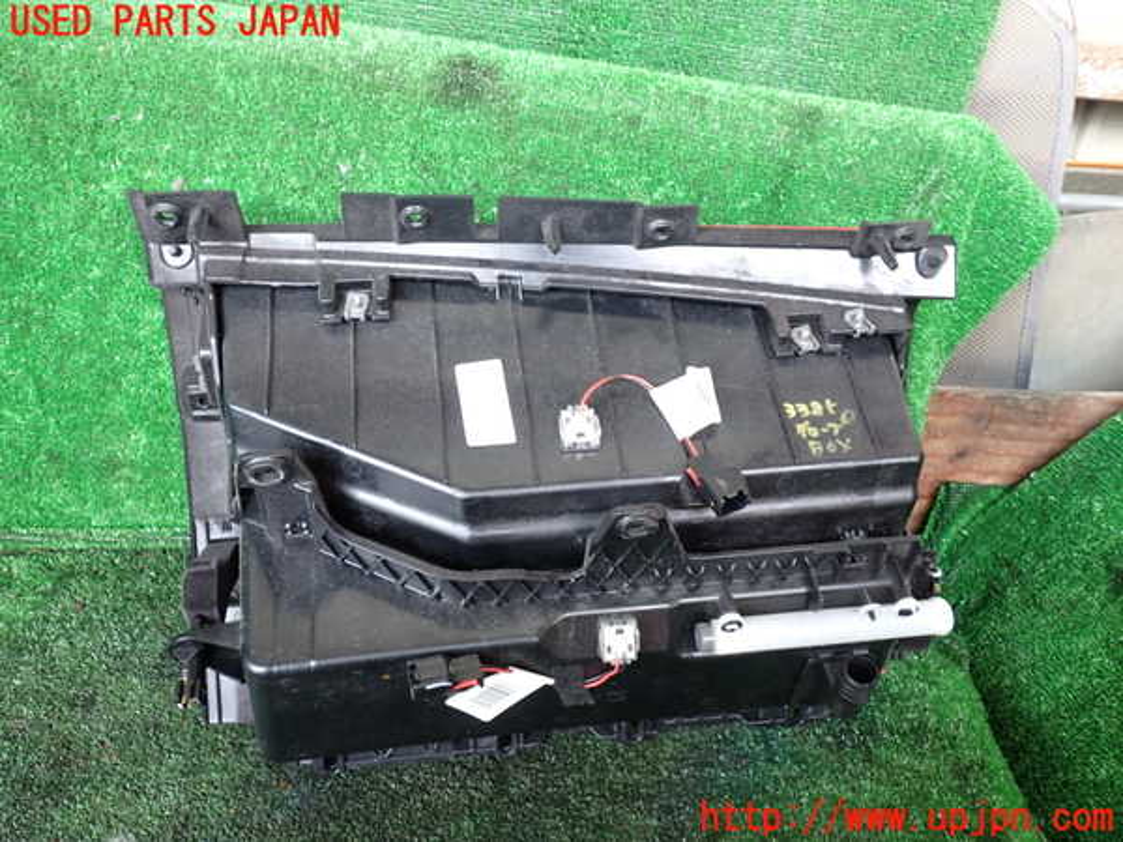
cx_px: 562
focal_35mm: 30
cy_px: 421
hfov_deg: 60.0
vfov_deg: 46.8
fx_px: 973
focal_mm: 5.4
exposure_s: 1/40
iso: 200
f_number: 2.3
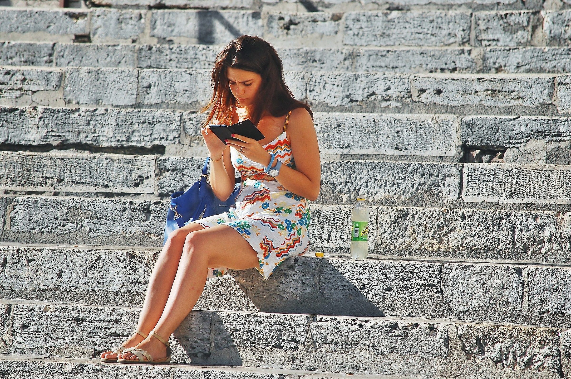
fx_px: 5704
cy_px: 190
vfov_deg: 3.8
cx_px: 286
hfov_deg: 5.7
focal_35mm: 360
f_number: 5.6
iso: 200
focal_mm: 240
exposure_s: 1/320
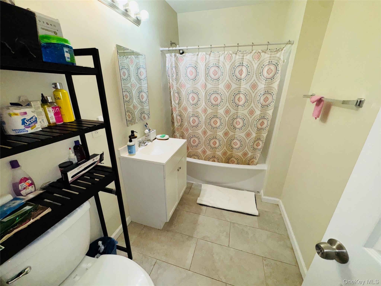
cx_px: 190
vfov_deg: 85.7
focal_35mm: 14
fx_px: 154
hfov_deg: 102.1
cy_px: 143
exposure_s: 1/120
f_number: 2.2
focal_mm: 2.22
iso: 125
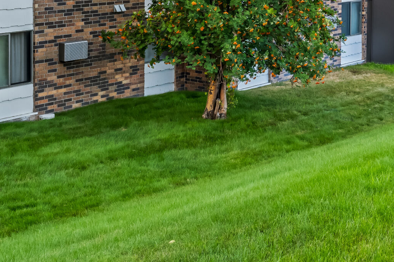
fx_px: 766
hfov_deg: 28.7
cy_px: -37
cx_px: 258
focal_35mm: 70
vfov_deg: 18.6
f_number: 10
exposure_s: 1/5
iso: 400
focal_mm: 24
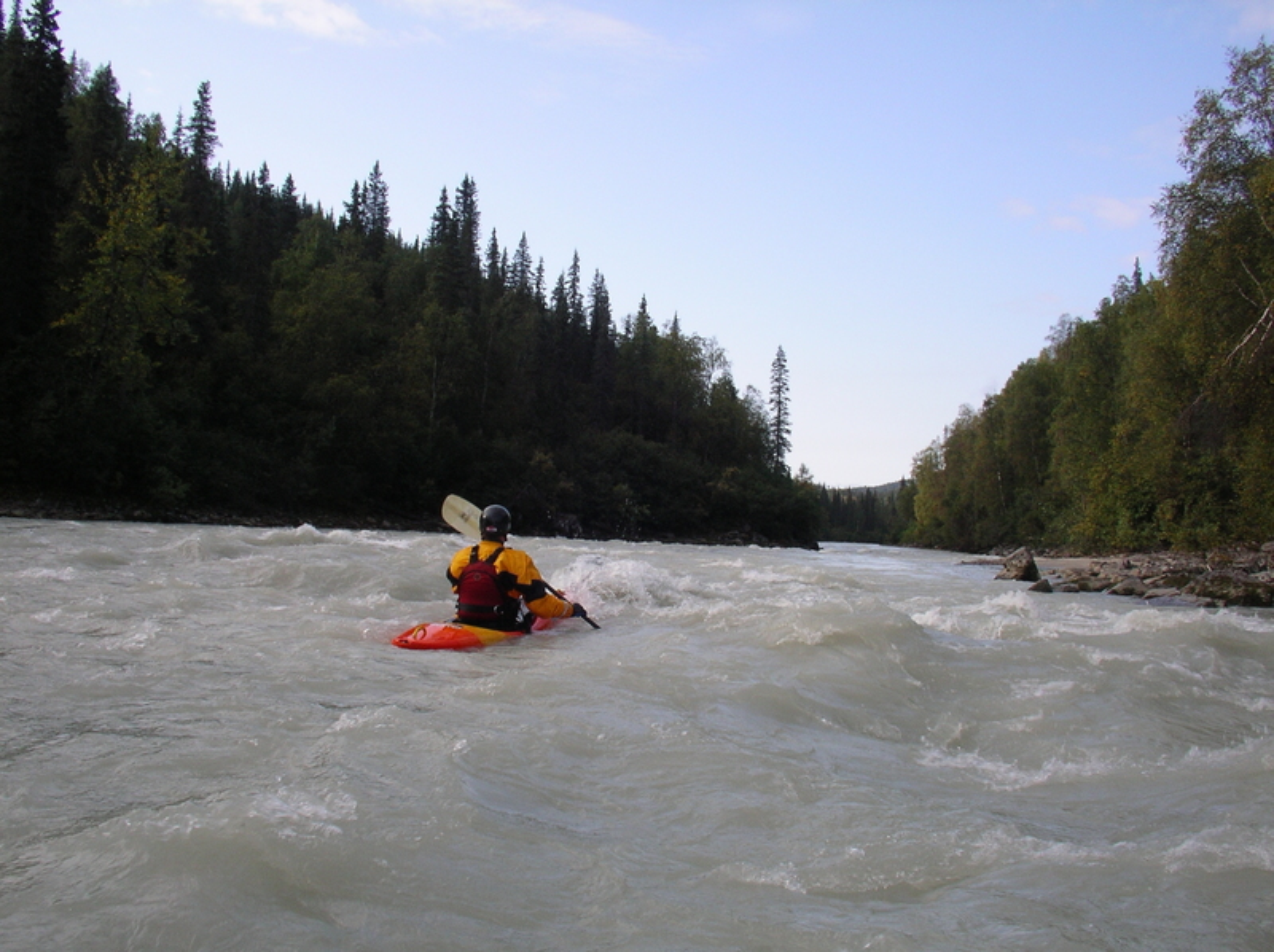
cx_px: 637
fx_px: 1360
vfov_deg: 38.6
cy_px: 476
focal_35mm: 37
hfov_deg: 50.2
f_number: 6.9
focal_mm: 5.7
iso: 64
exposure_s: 1/160
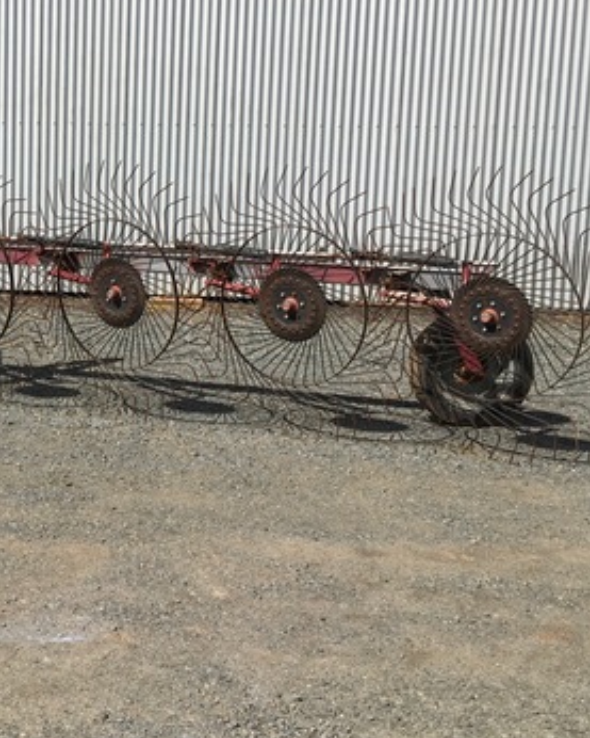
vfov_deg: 34.5
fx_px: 1178
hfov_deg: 26.3
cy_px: 274
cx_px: -30
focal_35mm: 54
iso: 25
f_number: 2.2
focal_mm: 4.15
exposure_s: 1/3344
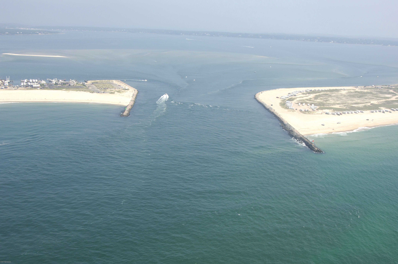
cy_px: 132
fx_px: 480
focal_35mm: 44
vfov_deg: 30.8
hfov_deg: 45.0
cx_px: 199
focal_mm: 29
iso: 400
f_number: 7.1
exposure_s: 1/1000
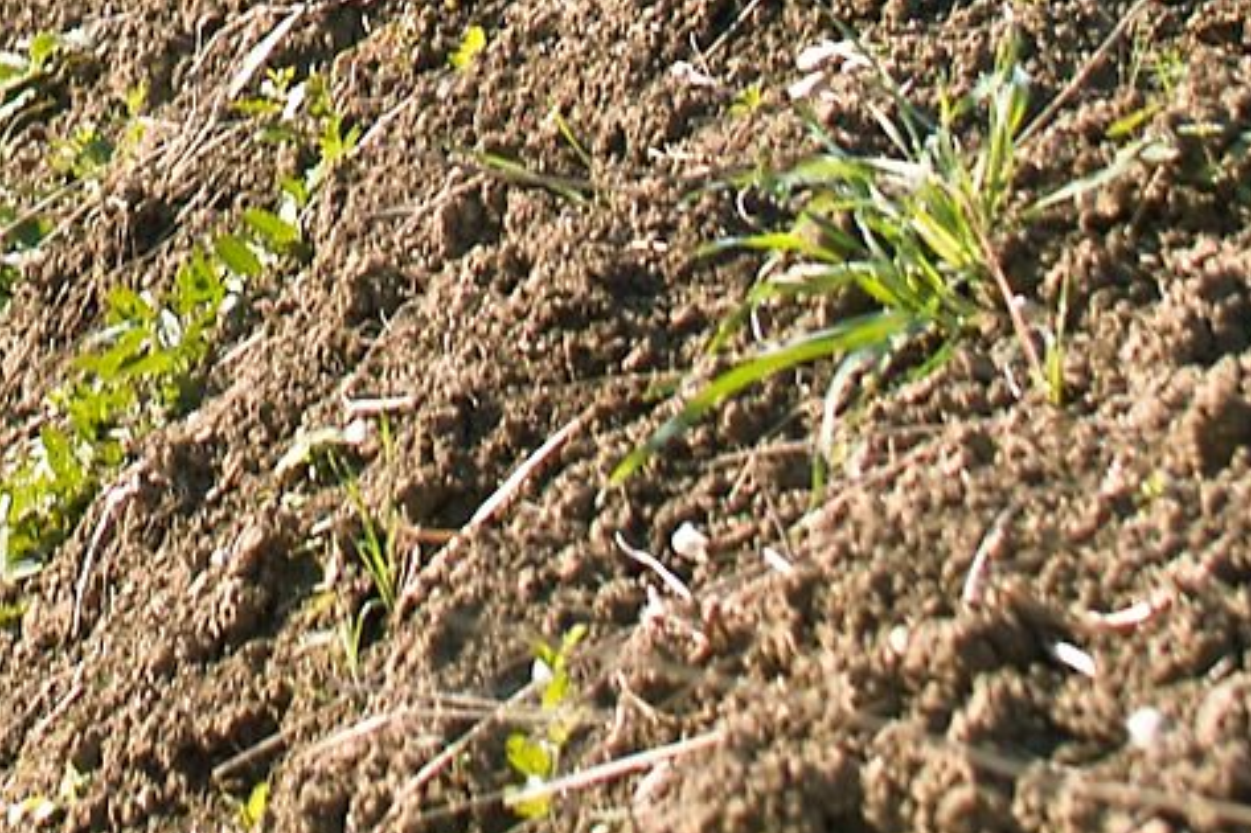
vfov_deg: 5.2
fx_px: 8997
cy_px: -910
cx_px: -45
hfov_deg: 7.9
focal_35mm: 259
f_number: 4
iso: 50
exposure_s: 1/200
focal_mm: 30
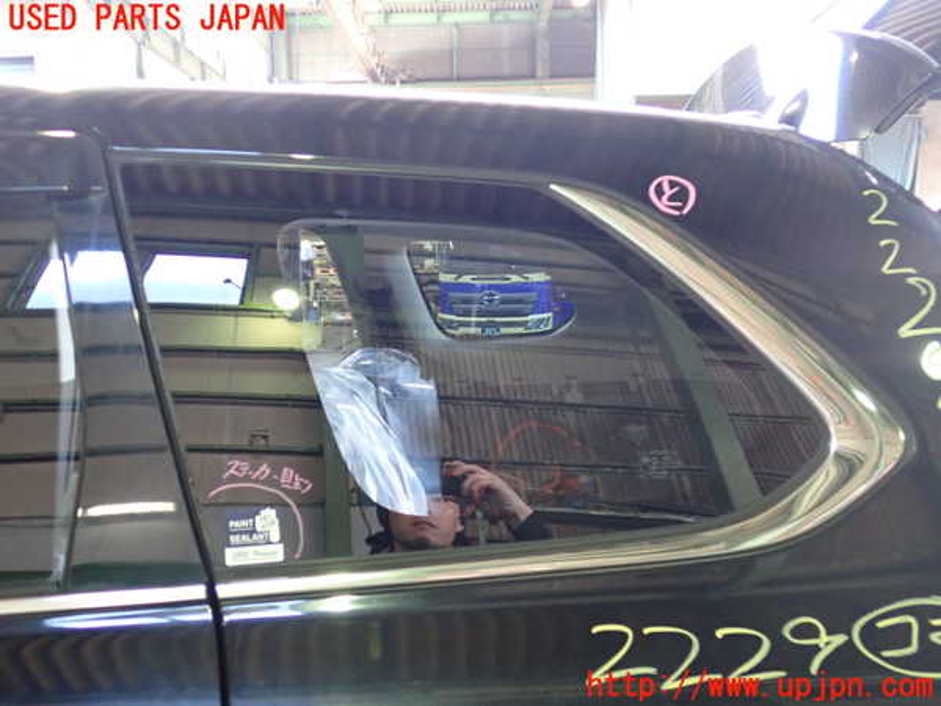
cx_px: 470
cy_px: 353
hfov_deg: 60.0
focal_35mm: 30
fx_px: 816
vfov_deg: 46.8
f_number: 2.3
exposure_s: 1/30
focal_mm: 5.4
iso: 800
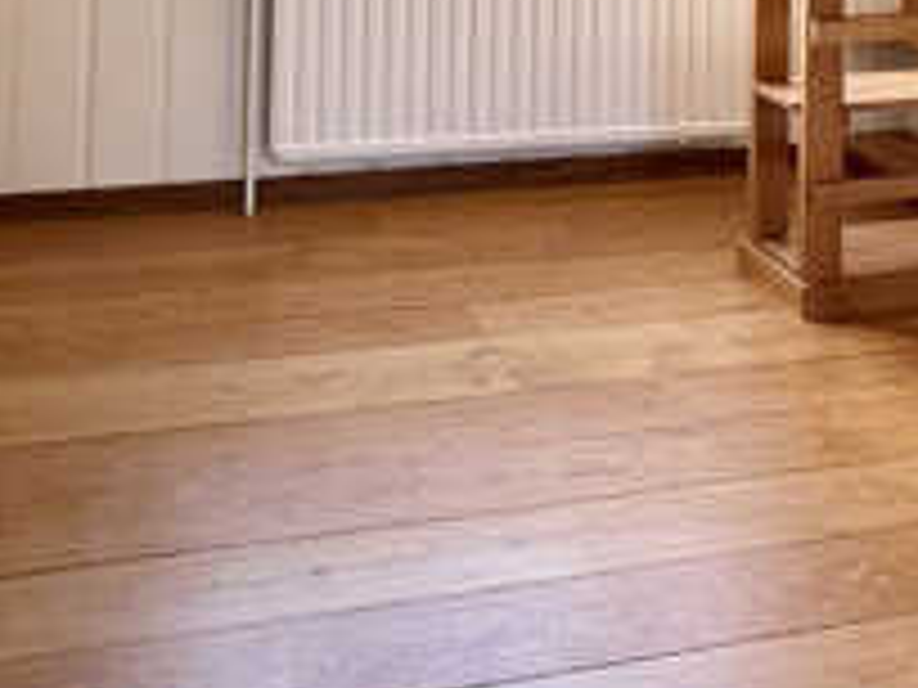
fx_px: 1167
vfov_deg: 27.9
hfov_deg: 42.9
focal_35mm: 44
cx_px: 428
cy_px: -180
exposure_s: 1/99
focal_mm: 2.22
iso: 160
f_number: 2.2
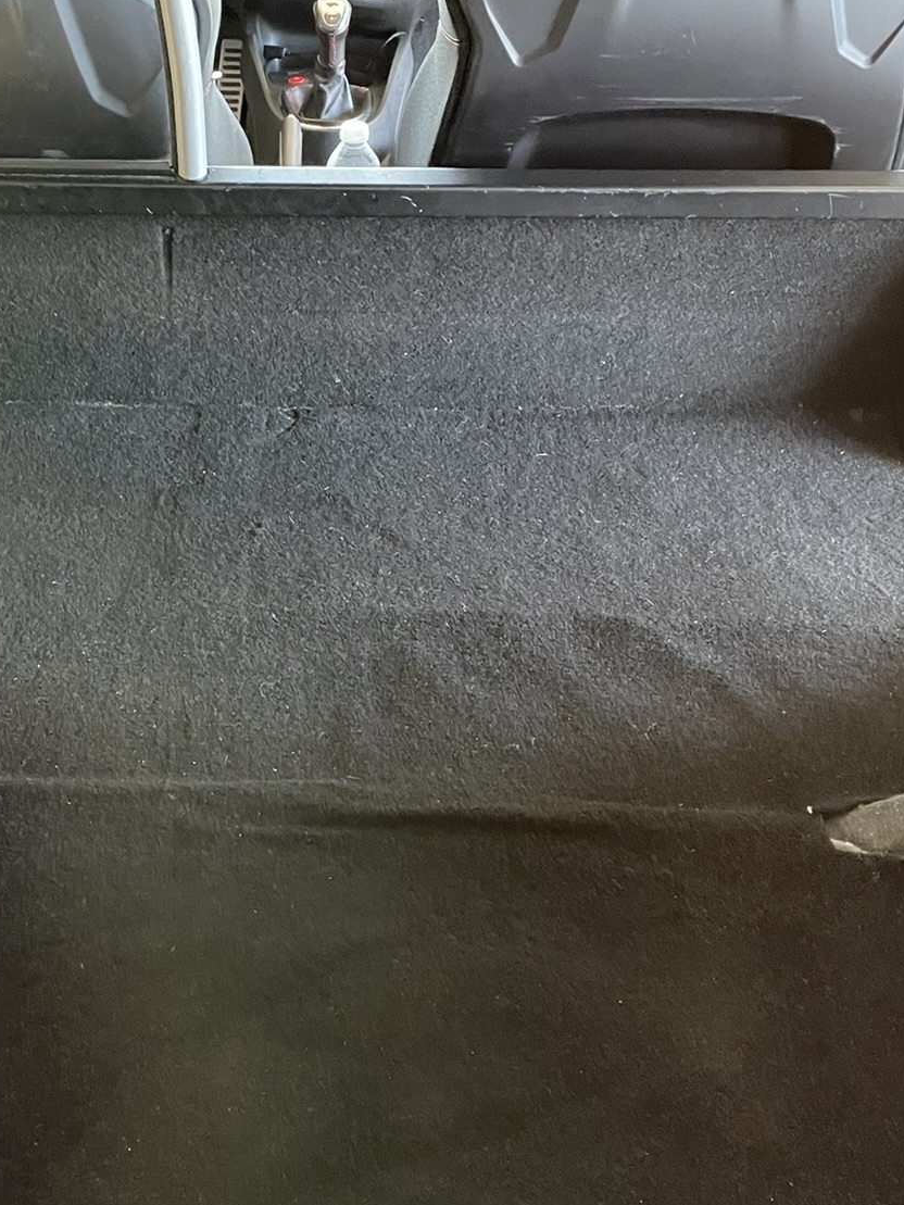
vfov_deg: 39.4
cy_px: 743
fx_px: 1671
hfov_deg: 30.0
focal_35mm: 48
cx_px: 299
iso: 640
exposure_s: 1/33
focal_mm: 4.2
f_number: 1.6
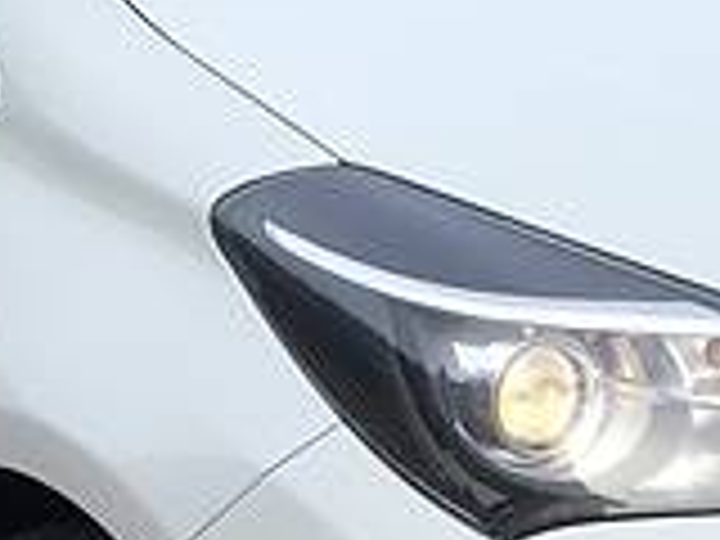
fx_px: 5928
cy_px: 252
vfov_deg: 5.2
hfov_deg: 7.0
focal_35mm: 285
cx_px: 369
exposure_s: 1/429
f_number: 2.8
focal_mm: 6.6
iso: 20
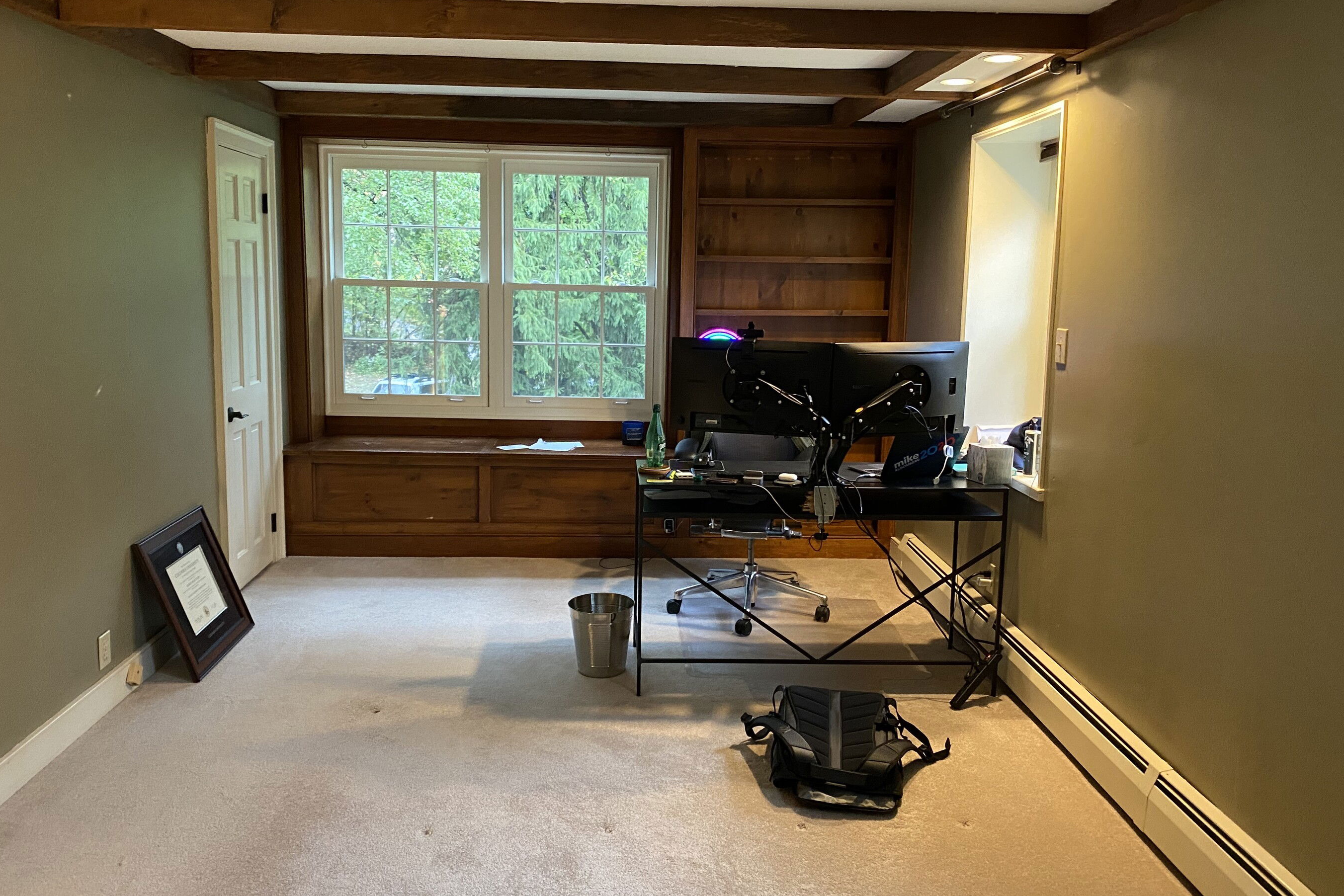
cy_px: 437
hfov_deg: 65.5
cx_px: 669
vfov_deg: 46.4
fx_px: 1045
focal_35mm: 28
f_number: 1.8
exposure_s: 1/40
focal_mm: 4.25
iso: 400
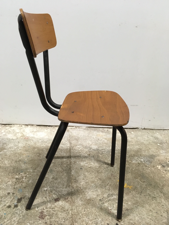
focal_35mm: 29
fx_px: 189
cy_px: 112
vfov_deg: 61.7
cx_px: 84
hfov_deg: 48.2
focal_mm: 4.15
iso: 160
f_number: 2.2
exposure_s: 1/33
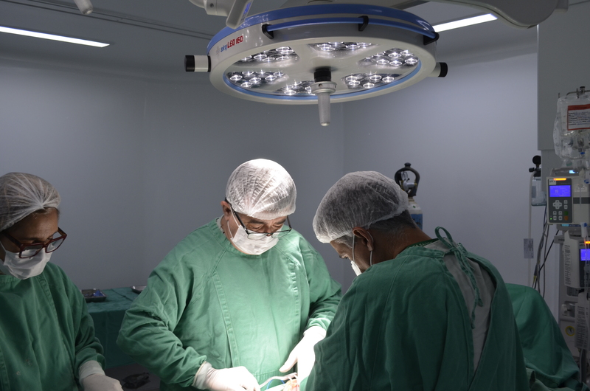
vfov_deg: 34.1
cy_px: 196
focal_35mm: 39
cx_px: 295
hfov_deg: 49.6
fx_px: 638
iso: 400
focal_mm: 26
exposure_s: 1/80
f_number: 4.5
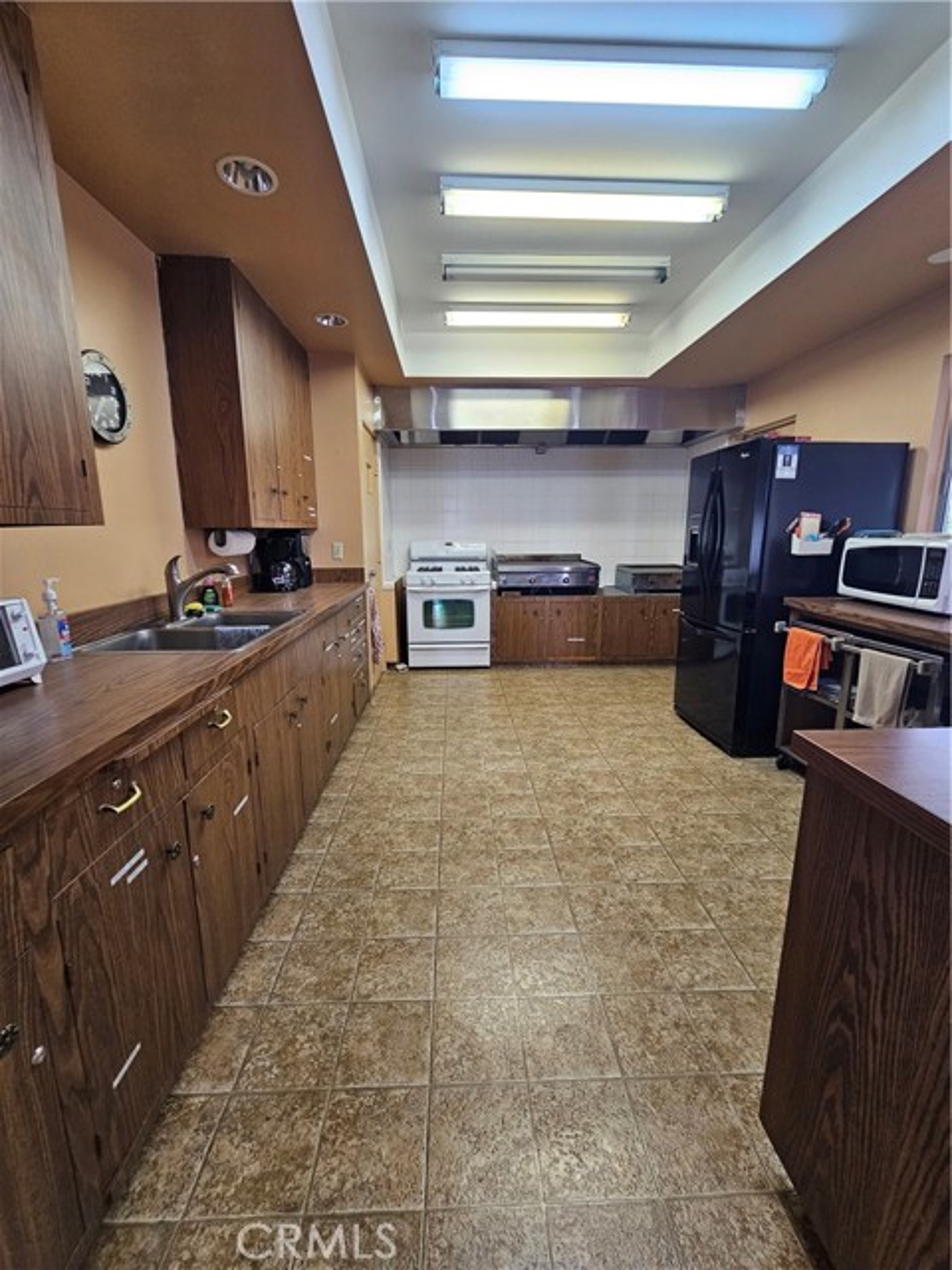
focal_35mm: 13
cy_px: 635
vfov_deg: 106.2
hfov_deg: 89.9
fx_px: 477
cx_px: 476
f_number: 2.2
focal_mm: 2.2
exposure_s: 1/60
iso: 125
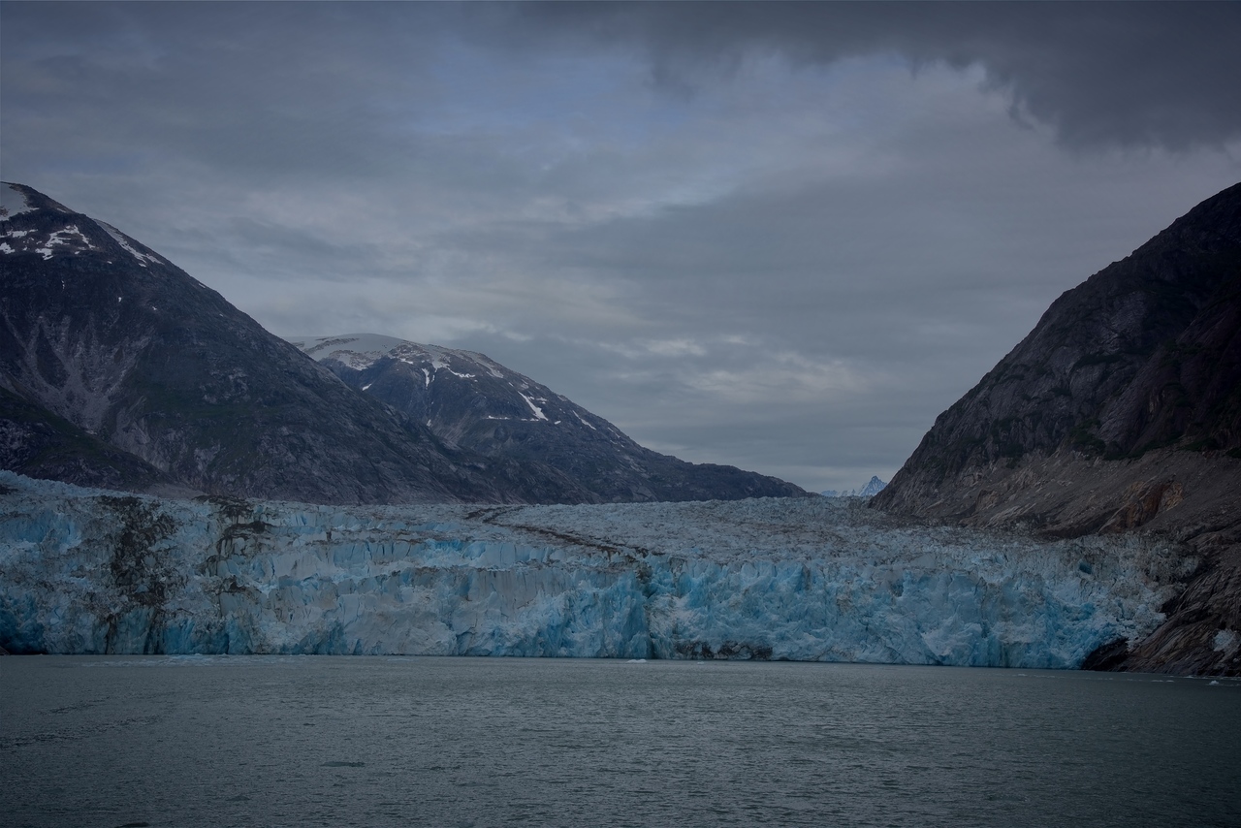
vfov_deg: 27.0
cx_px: 620
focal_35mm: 50
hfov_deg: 39.6
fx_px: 1724
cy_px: 414
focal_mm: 50
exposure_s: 1/250
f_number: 10
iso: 100
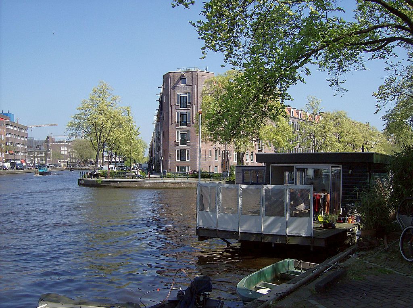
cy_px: 154
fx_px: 429
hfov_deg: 51.5
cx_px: 206
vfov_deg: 39.5
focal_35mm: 36
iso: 100
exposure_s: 1/637
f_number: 4.7
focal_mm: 6
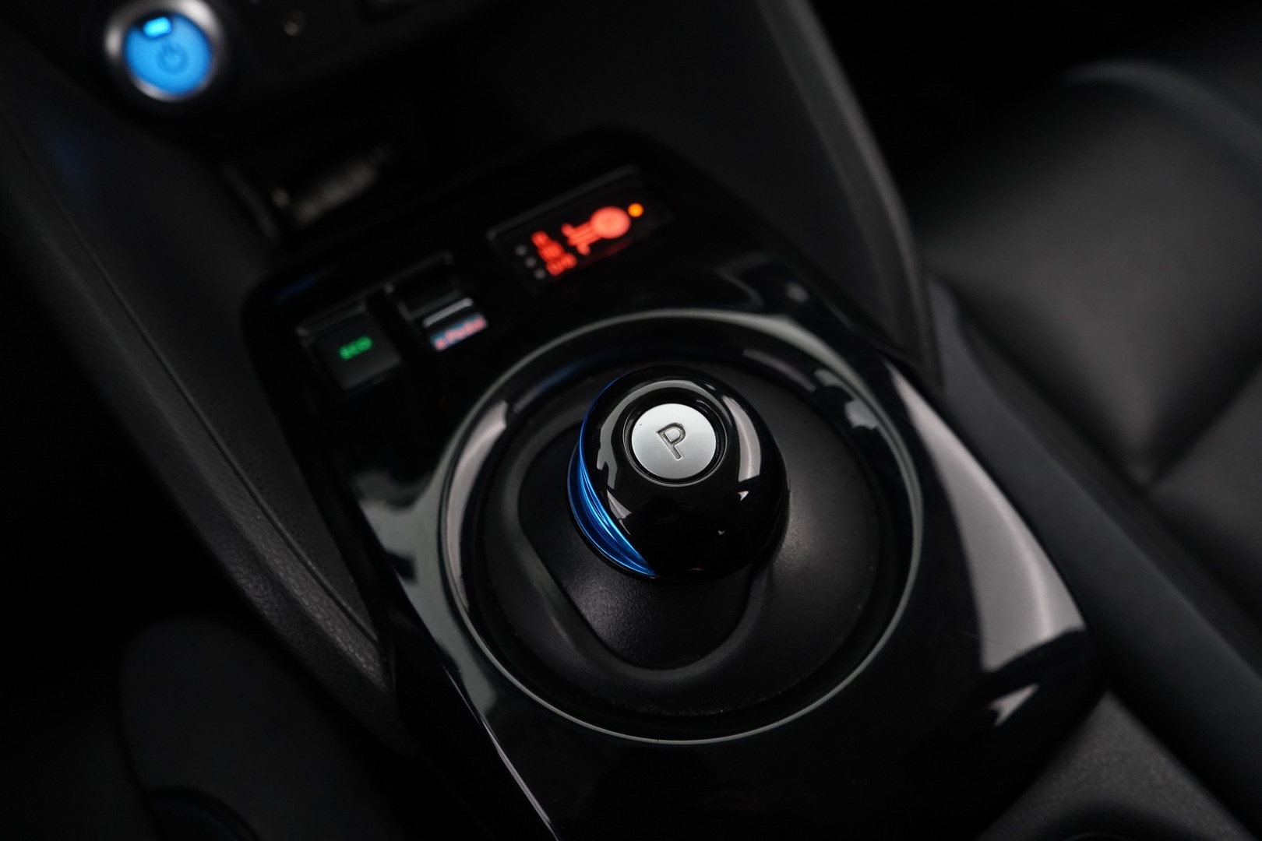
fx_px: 981
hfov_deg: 65.5
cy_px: 420
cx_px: 631
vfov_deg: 46.4
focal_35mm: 28
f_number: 3.5
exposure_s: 1/60
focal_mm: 28
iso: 4000
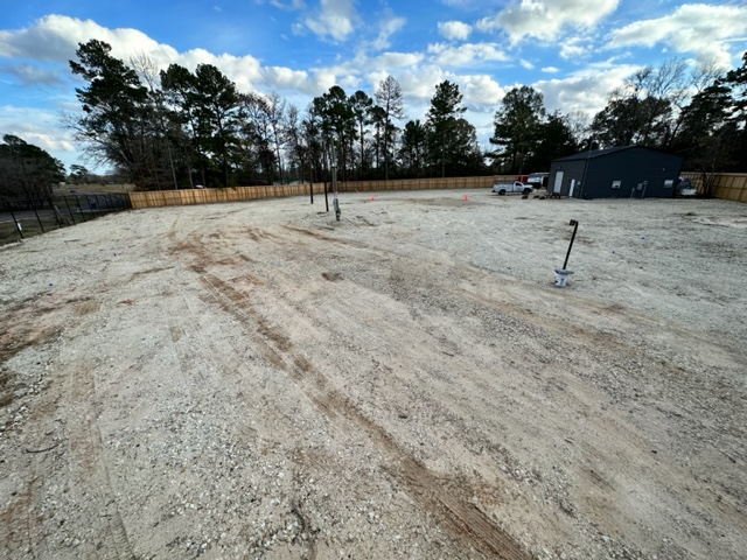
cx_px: 374
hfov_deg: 102.1
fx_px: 302
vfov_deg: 85.7
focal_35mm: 14
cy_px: 280
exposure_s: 1/662
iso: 40
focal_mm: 2.22
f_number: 2.2
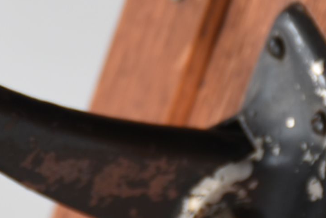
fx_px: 5338
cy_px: 102
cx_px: 131
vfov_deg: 2.3
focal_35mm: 589
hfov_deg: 3.5
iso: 100
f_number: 6.3
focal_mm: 95
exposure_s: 1/60
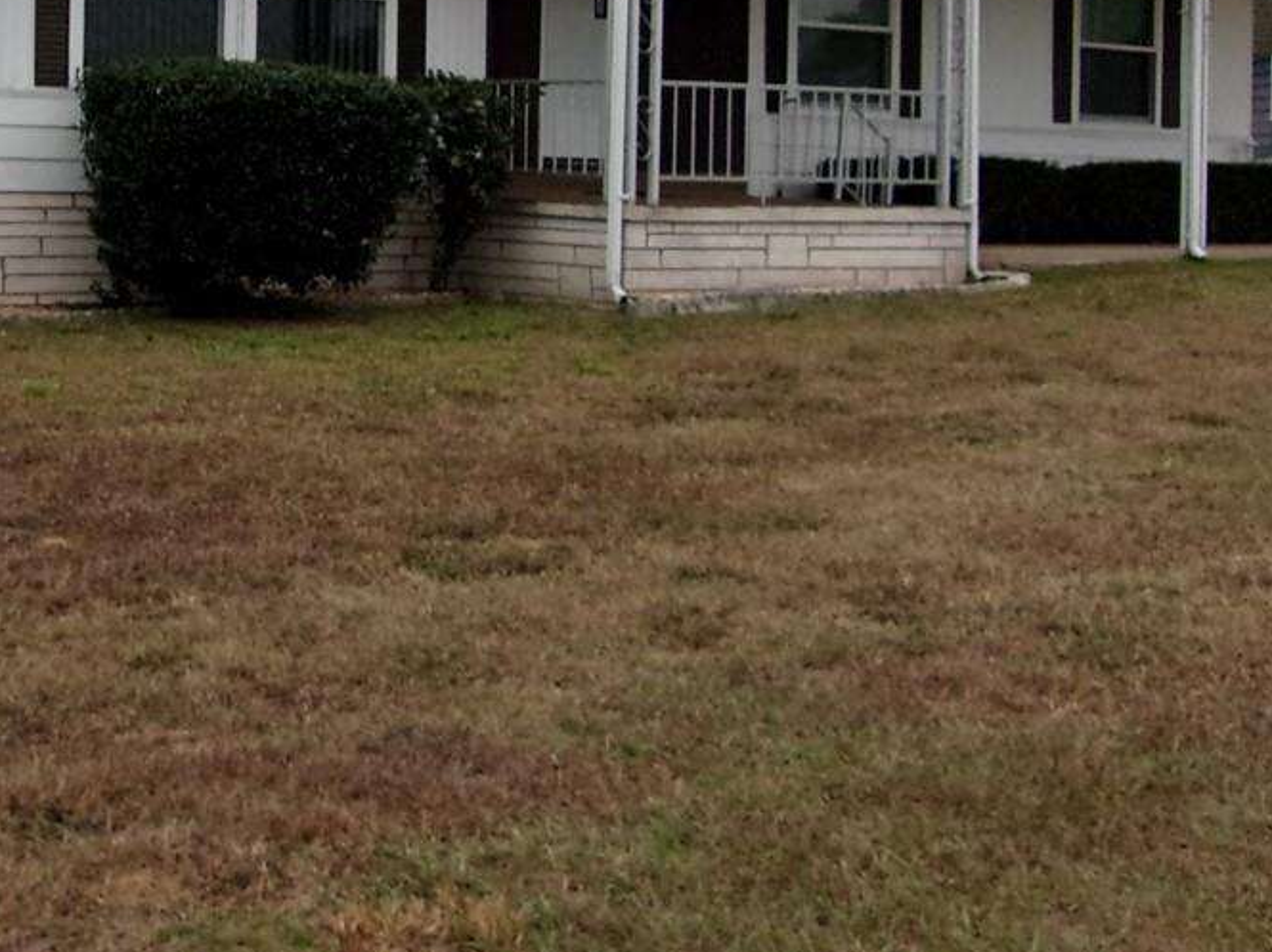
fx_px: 2387
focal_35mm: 65
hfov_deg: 29.6
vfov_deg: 22.2
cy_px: 140
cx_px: 390
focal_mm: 4.9
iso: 200
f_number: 10.4
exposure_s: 1/140
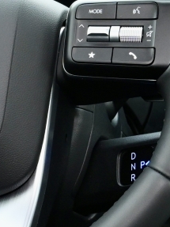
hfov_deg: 7.6
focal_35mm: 193
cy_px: 209
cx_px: -9
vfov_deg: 10.2
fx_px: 1265
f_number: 7.1
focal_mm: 24
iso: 640
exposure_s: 1/200
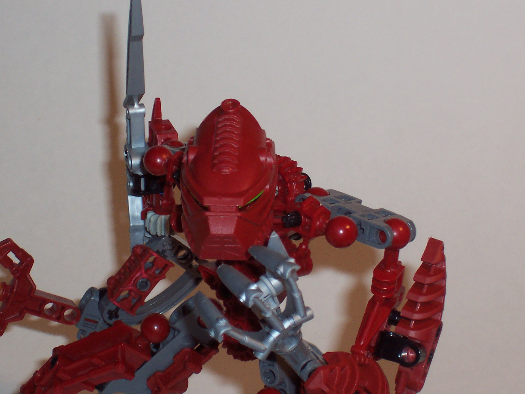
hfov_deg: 16.3
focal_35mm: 121
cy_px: 207
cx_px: 249
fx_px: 1835
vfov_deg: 12.2
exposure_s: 1/90
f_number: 4.8
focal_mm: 16.8
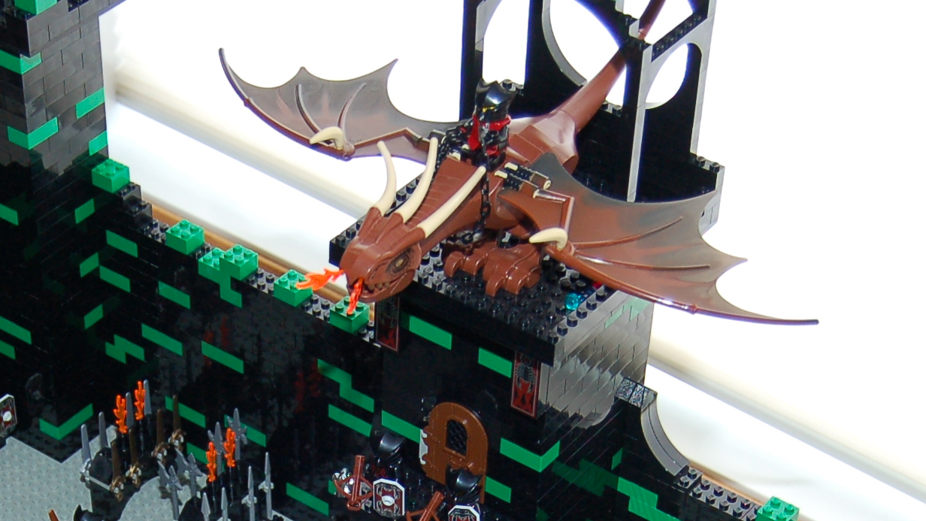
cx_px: 294
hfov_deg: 23.0
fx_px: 2259
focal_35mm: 92
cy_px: 671
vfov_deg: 12.7
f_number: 4
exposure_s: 1/60
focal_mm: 24
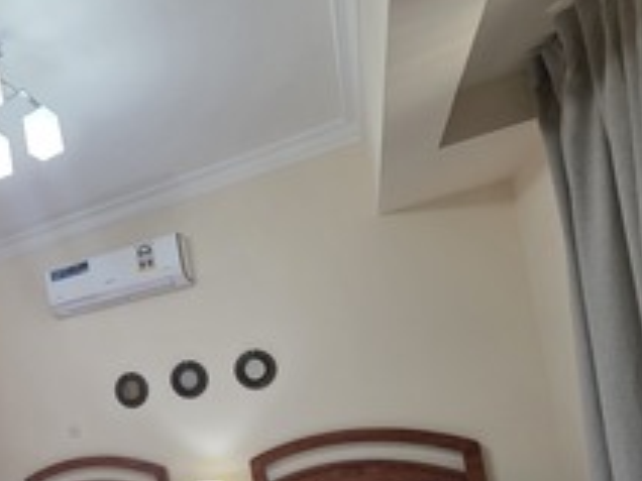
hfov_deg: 54.1
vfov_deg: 46.9
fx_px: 519
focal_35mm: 28
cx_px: 47
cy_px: 389
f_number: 1.9
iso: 200
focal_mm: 2.2
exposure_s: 1/100
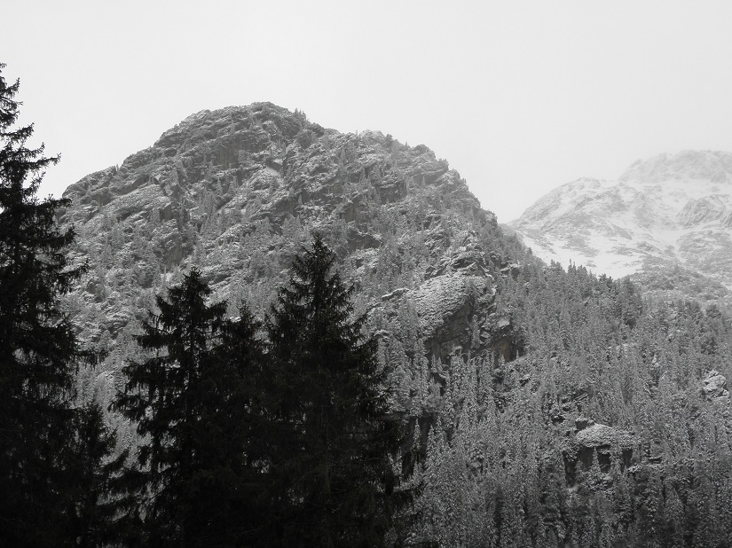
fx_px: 2388
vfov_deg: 13.1
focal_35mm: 113
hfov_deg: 17.4
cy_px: 274
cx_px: 366
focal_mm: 20.23
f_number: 4.3
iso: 64
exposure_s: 1/160
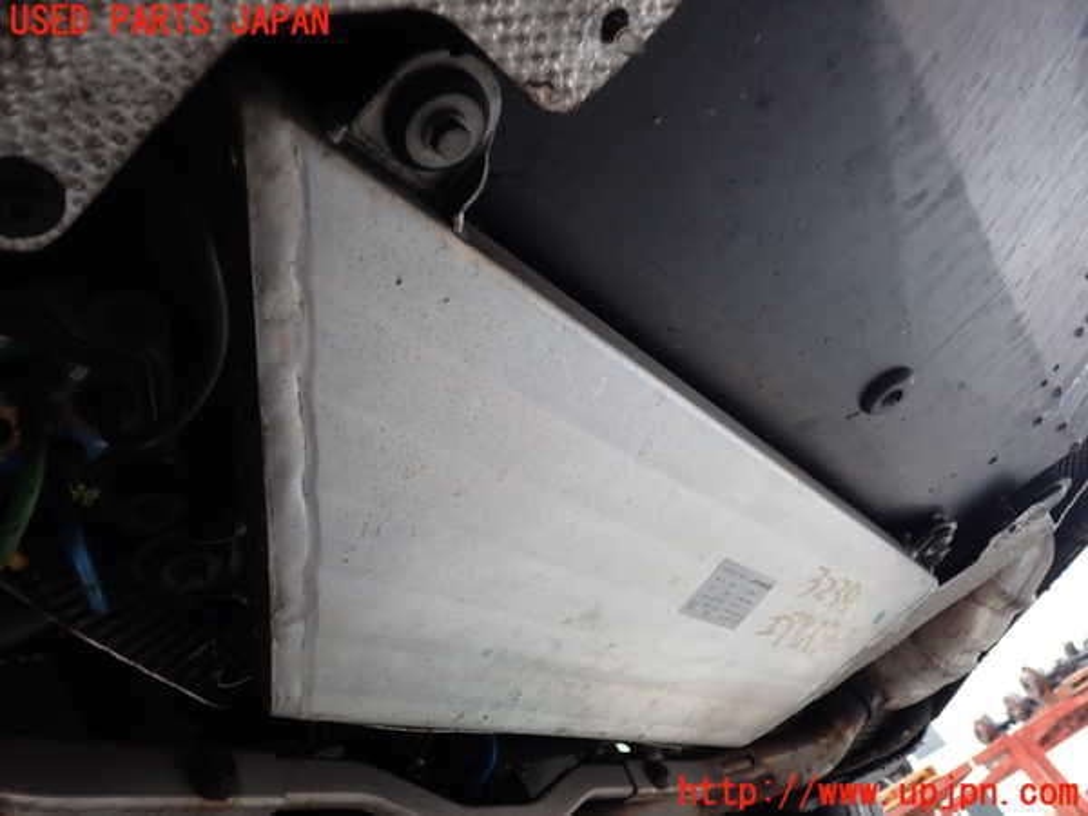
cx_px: 544
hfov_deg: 60.0
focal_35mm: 30
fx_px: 943
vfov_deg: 46.8
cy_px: 408
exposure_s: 1/60
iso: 160
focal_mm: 5.4
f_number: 2.3
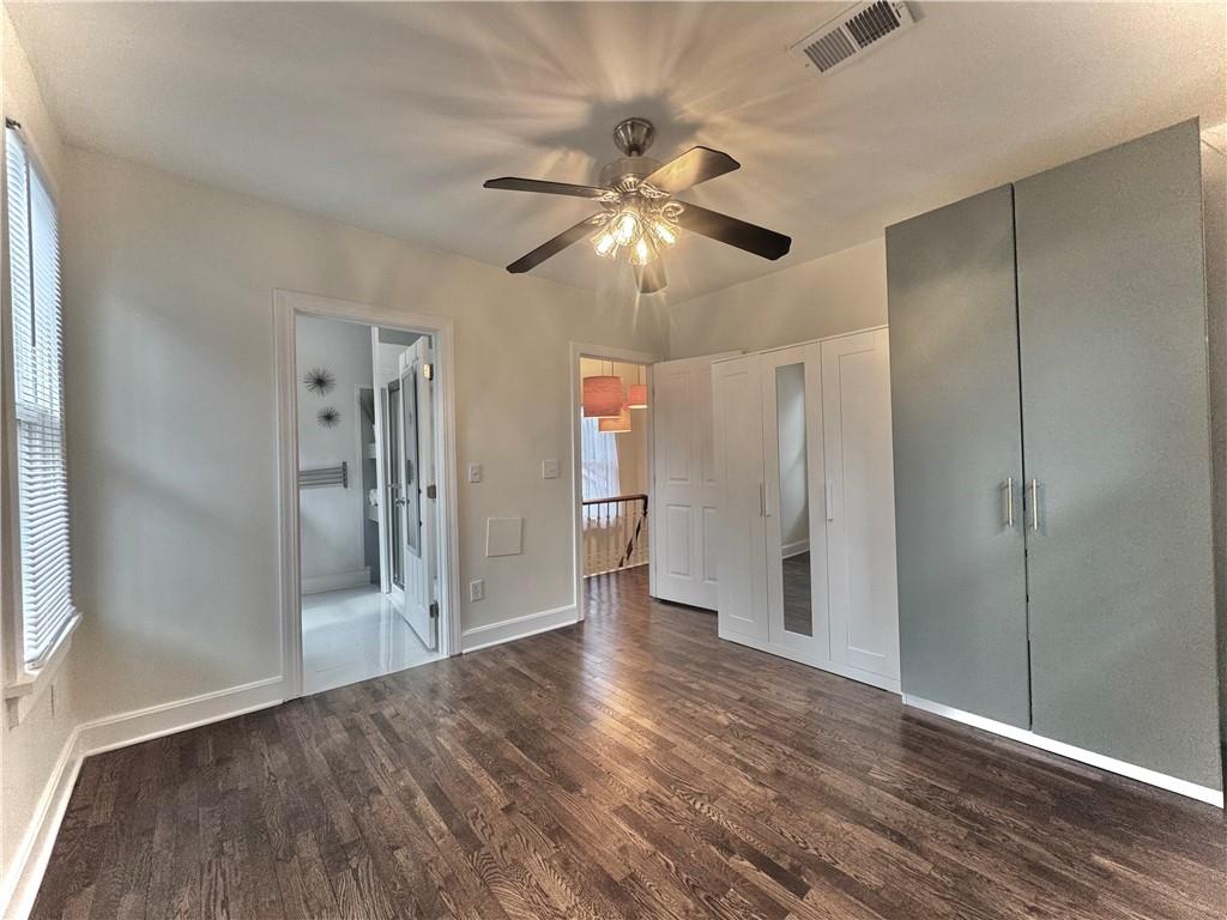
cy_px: 460
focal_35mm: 14
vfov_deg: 85.7
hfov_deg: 102.1
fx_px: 496
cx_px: 614
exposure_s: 1/120
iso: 160
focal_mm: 2.22
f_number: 2.2
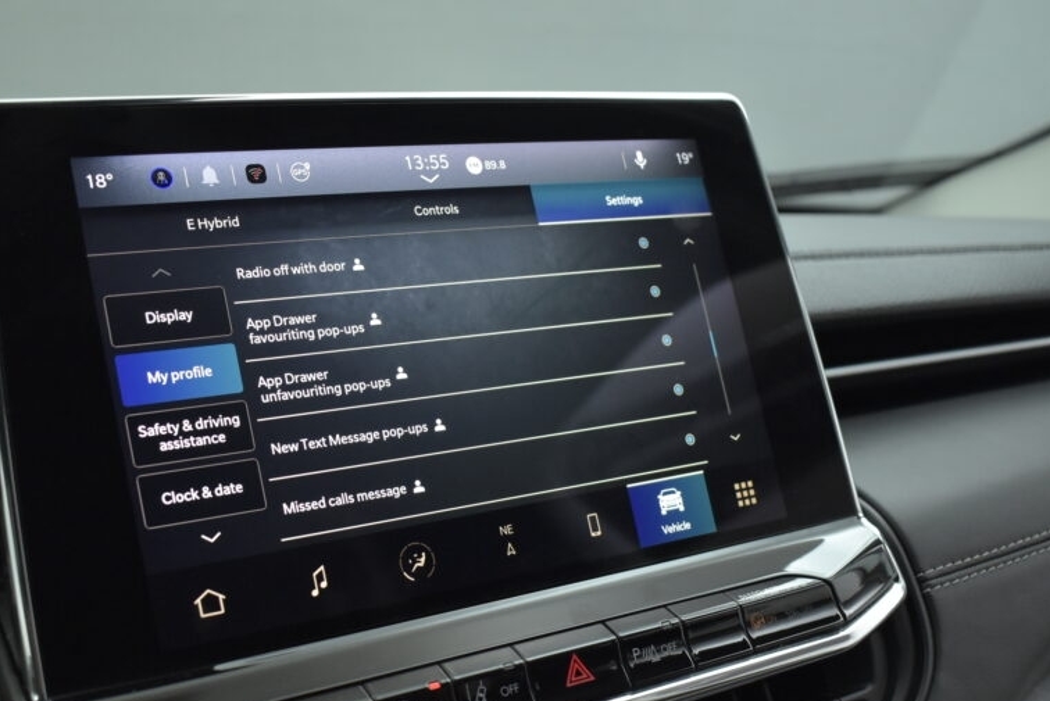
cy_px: 453
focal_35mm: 43
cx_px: 443
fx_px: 1245
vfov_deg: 31.3
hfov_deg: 45.6
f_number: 3.8
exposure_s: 1/125
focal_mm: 21
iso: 1600
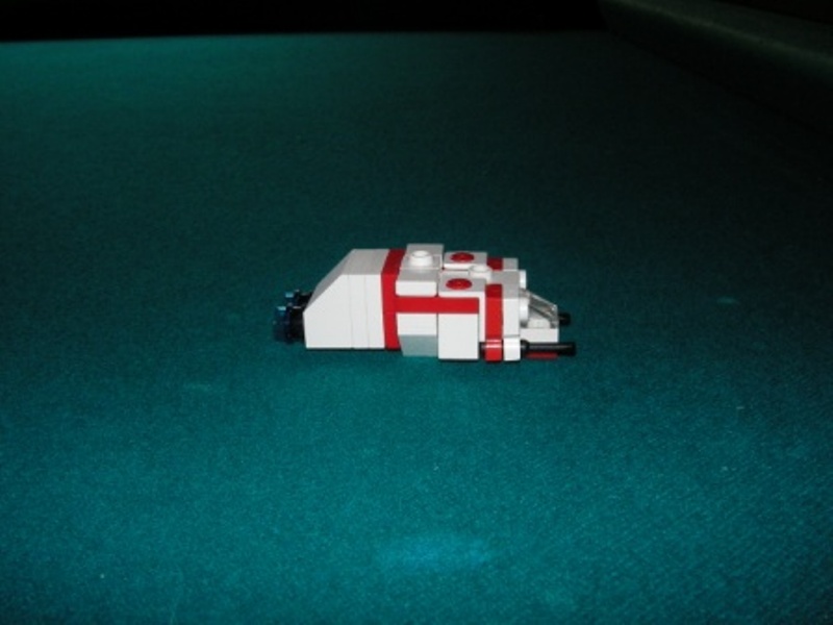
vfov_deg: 37.7
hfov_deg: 49.0
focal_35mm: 38
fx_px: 914
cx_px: 416
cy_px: 312
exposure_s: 1/30
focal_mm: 6.3
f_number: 6.6
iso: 100
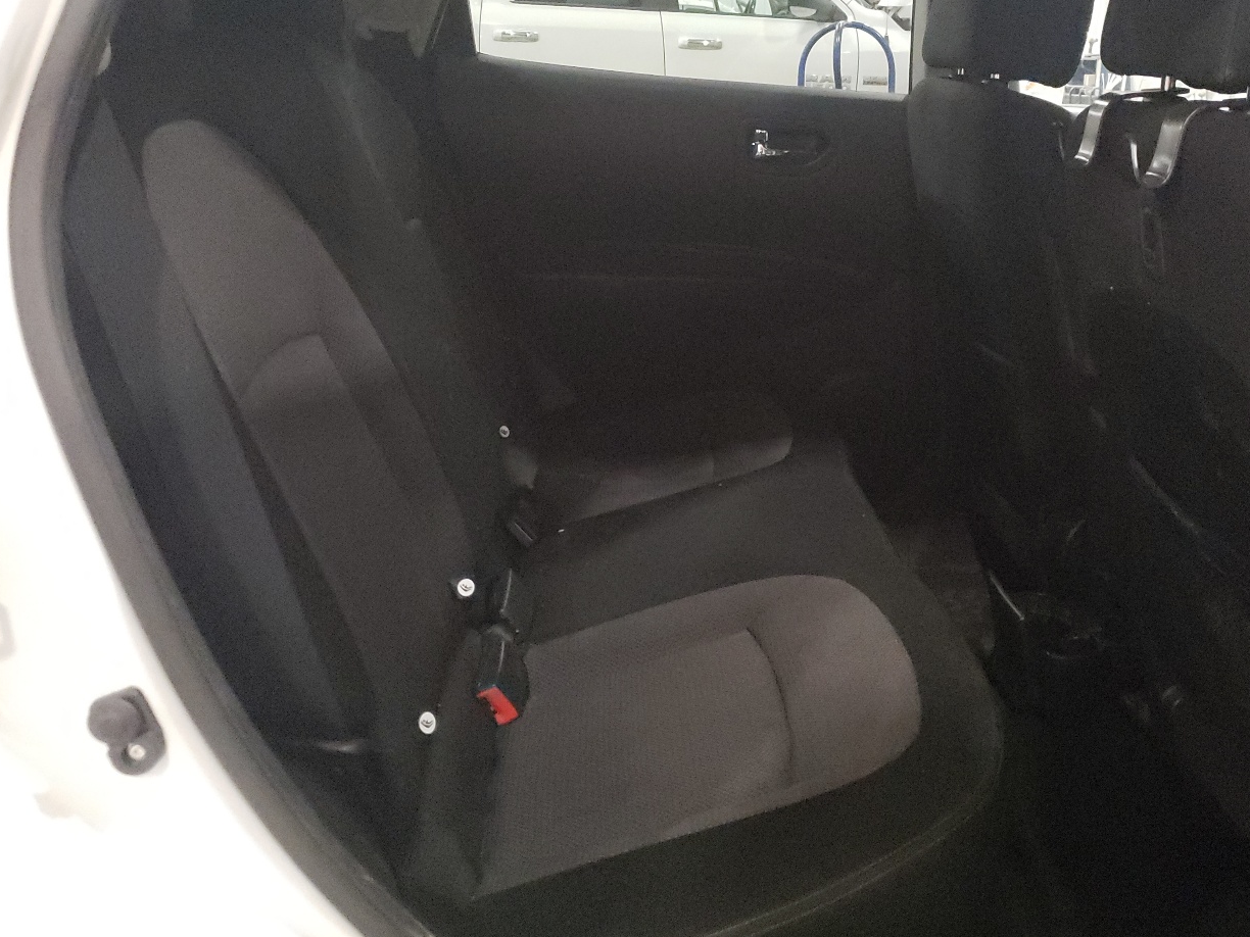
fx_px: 1228
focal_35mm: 34
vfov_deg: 41.7
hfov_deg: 53.4
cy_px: 392
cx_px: 777
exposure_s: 1/24
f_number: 1.5
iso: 1029
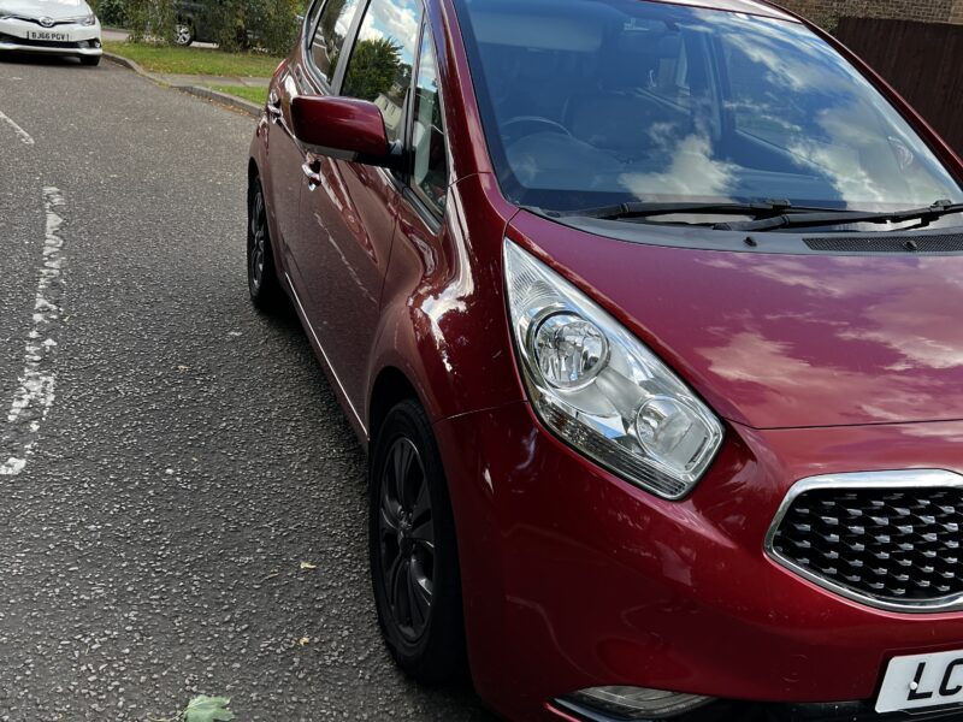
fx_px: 723
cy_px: 361
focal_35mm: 26
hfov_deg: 67.3
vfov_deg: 53.1
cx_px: 482
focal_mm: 5.7
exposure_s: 1/288
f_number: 1.5
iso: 40
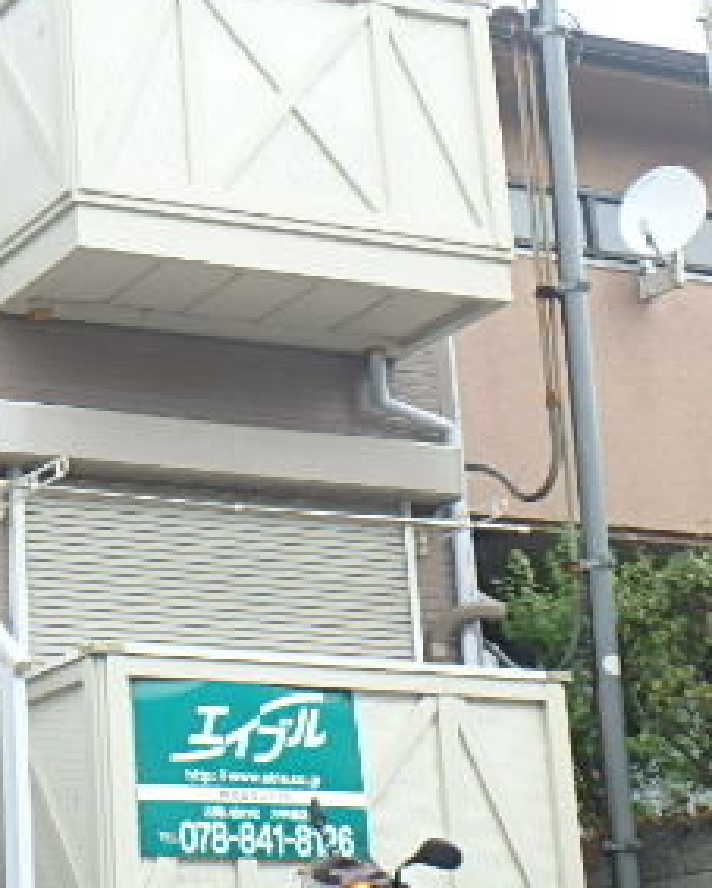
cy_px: 411
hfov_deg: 17.2
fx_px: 2262
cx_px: -91
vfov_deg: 22.2
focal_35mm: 86
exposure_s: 1/80
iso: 160
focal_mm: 6.9
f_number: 5.1
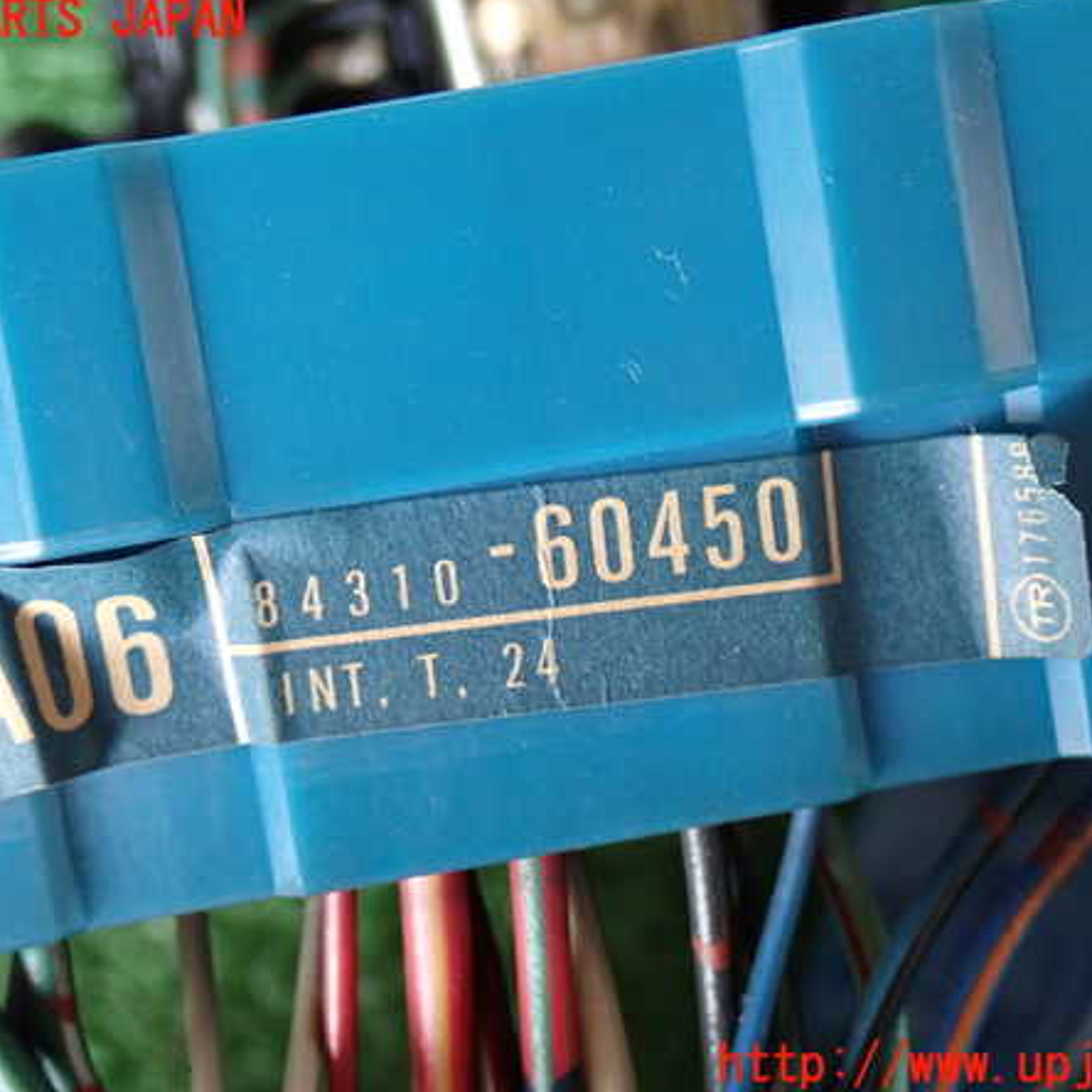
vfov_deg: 23.4
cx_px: 536
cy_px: 544
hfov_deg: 23.4
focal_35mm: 74
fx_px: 2641
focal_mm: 11.09
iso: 640
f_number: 3.6
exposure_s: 1/60
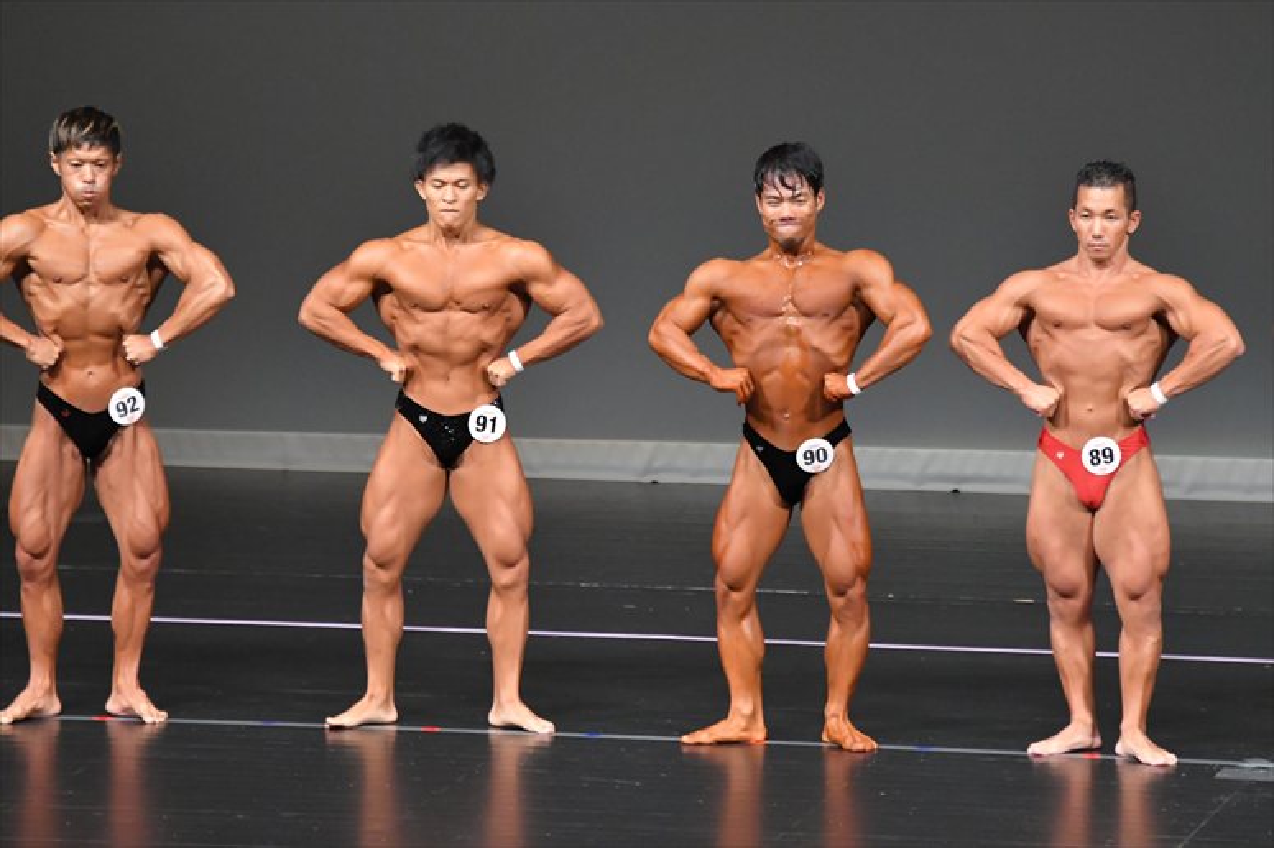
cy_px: 424
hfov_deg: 6.5
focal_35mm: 315
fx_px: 11142
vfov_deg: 4.4
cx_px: 637
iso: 5000
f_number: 5.6
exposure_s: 1/400
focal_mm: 210
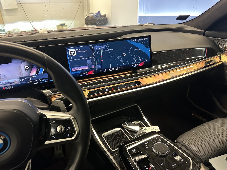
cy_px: 85
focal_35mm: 24
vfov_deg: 56.8
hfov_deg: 71.6
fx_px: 157
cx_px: 114
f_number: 1.78
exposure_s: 1/54
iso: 640
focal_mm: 6.86
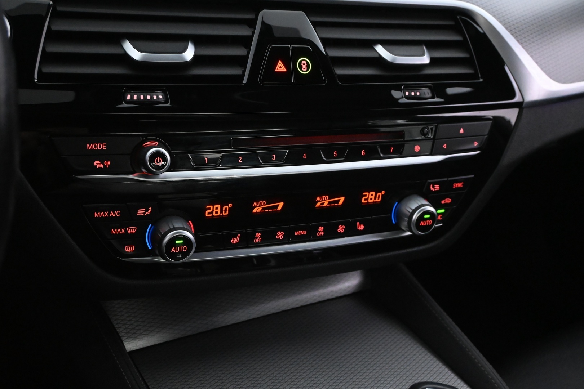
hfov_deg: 46.4
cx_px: 292
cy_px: 194
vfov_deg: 31.9
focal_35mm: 42
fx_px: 681
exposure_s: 1/40
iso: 6400
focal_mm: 28
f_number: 5.6
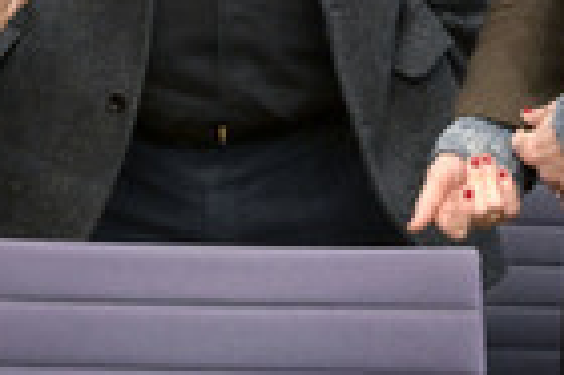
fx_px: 2832
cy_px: -177
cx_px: 240
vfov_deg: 7.4
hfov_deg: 11.4
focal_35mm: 181
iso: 6400
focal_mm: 56
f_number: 5.6
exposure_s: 1/400
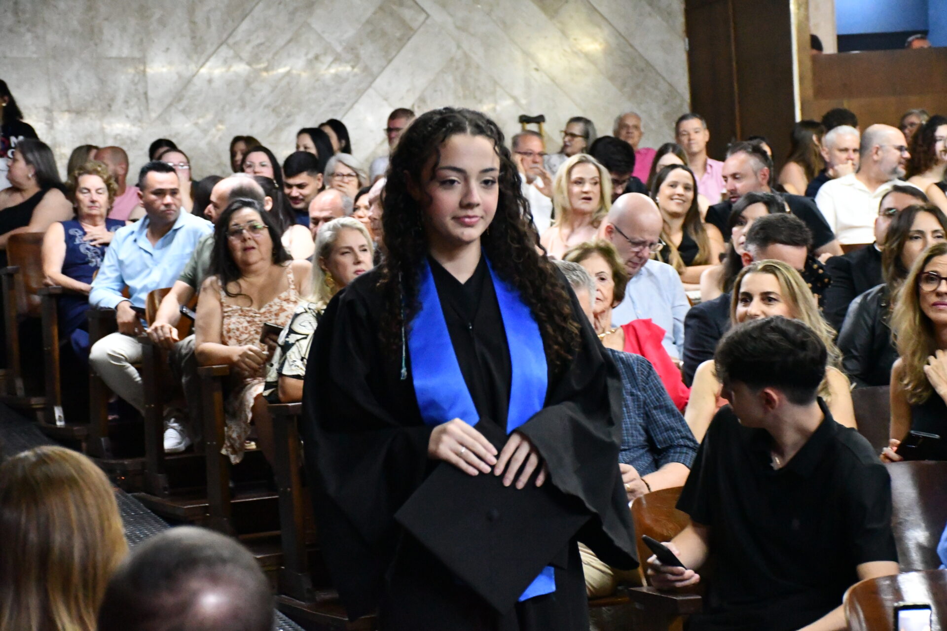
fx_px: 2209
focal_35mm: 84
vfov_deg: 16.3
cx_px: 474
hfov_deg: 24.2
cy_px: 316
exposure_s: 1/80
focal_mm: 56
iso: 12800
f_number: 4.8
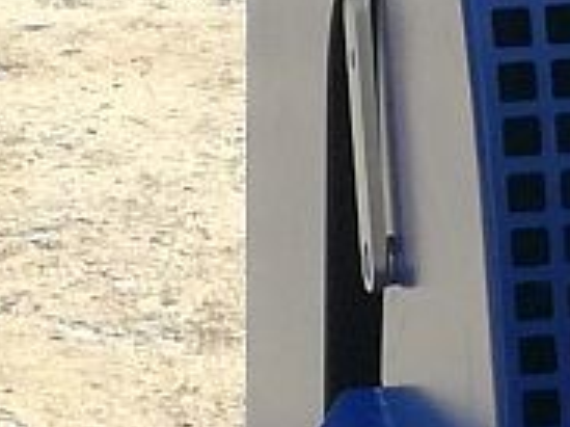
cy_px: 268
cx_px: 754
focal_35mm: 267
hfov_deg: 7.3
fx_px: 4394
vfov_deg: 5.6
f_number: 2
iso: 50
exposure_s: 1/734
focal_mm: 3.79
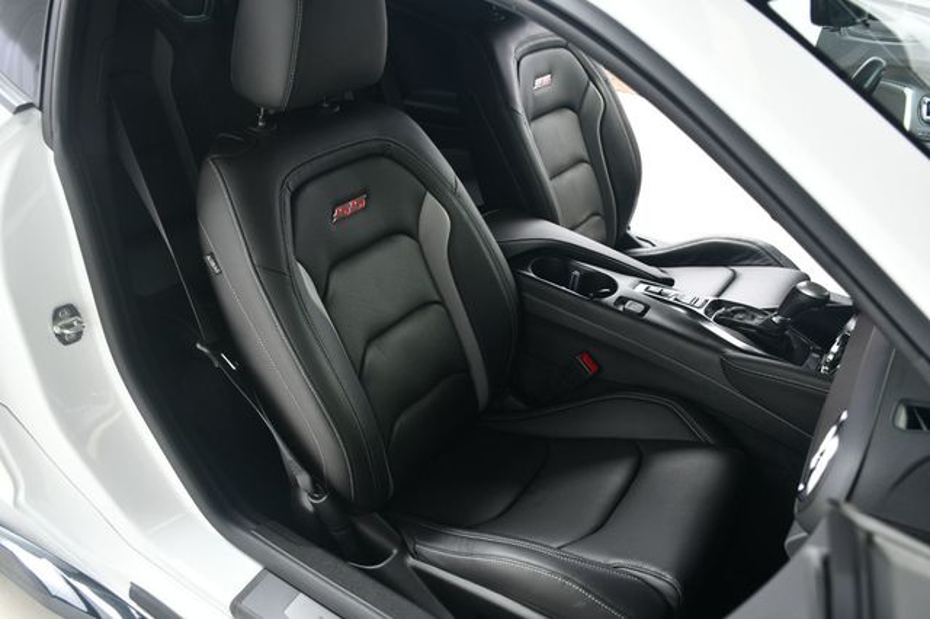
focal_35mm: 30
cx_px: 465
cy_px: 310
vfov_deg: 43.6
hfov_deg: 62.0
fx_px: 775
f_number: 5
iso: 100
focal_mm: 20
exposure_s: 1/160
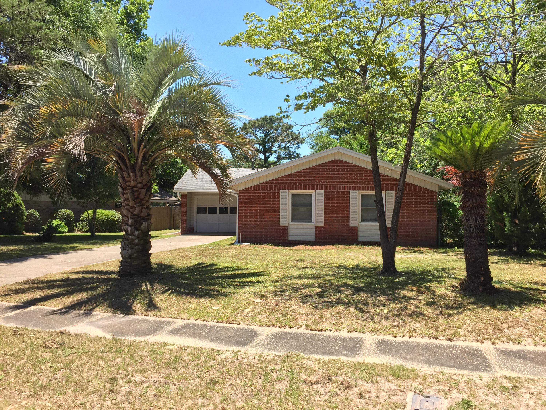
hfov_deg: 61.7
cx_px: 273
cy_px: 205
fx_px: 457
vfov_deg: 48.2
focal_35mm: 29
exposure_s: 1/824
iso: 32
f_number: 2.2
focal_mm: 4.15
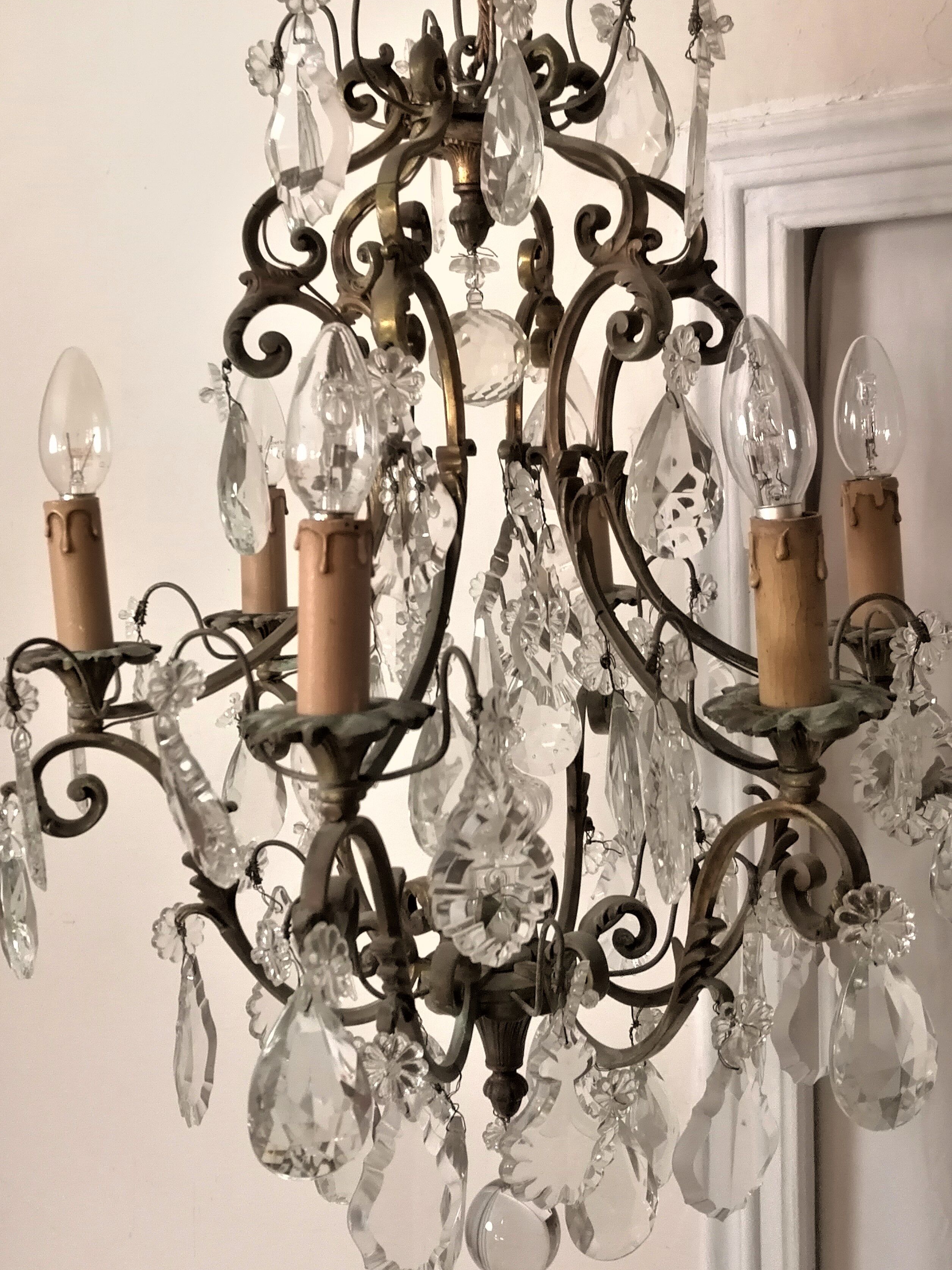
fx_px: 1577
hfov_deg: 33.6
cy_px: 547
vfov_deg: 43.7
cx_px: 447
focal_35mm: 43
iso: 320
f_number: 1.8
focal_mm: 5.4
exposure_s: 1/25
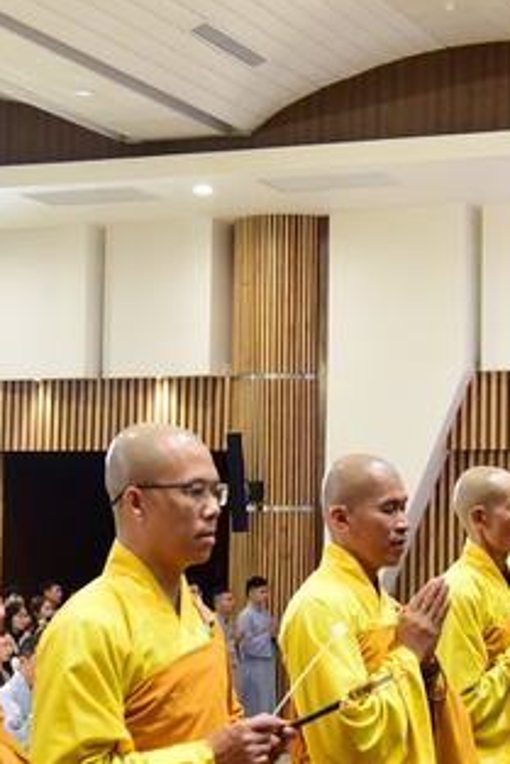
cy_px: 403
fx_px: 1677
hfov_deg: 17.2
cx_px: 400
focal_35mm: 79
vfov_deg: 25.7
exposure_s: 1/40
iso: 1250
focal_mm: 38
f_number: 4.5
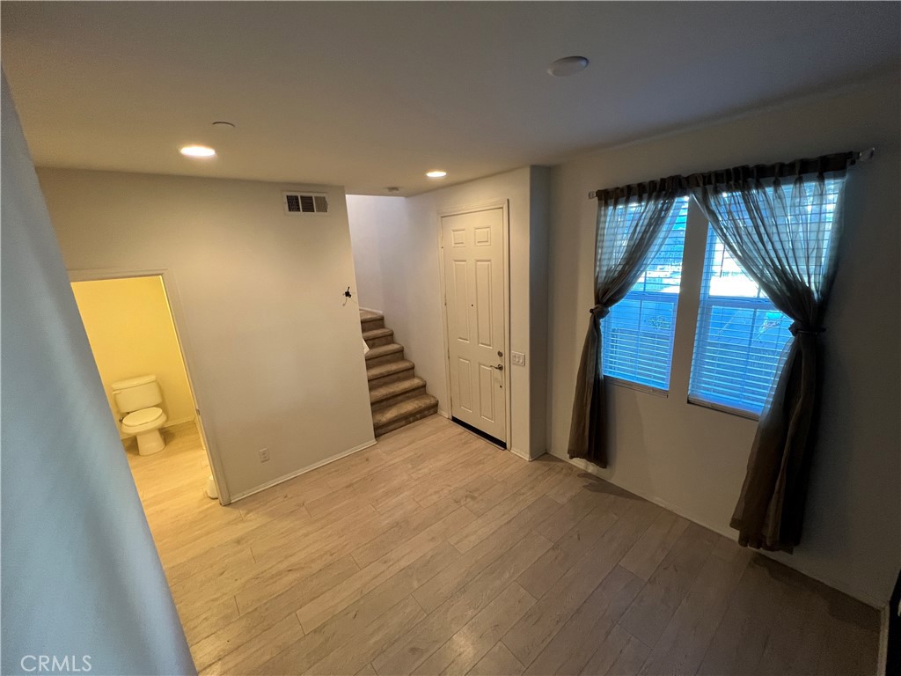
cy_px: 338
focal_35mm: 13
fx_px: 338
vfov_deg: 89.9
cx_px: 450
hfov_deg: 106.2
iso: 320
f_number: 1.8
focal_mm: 1.57
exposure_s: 1/60
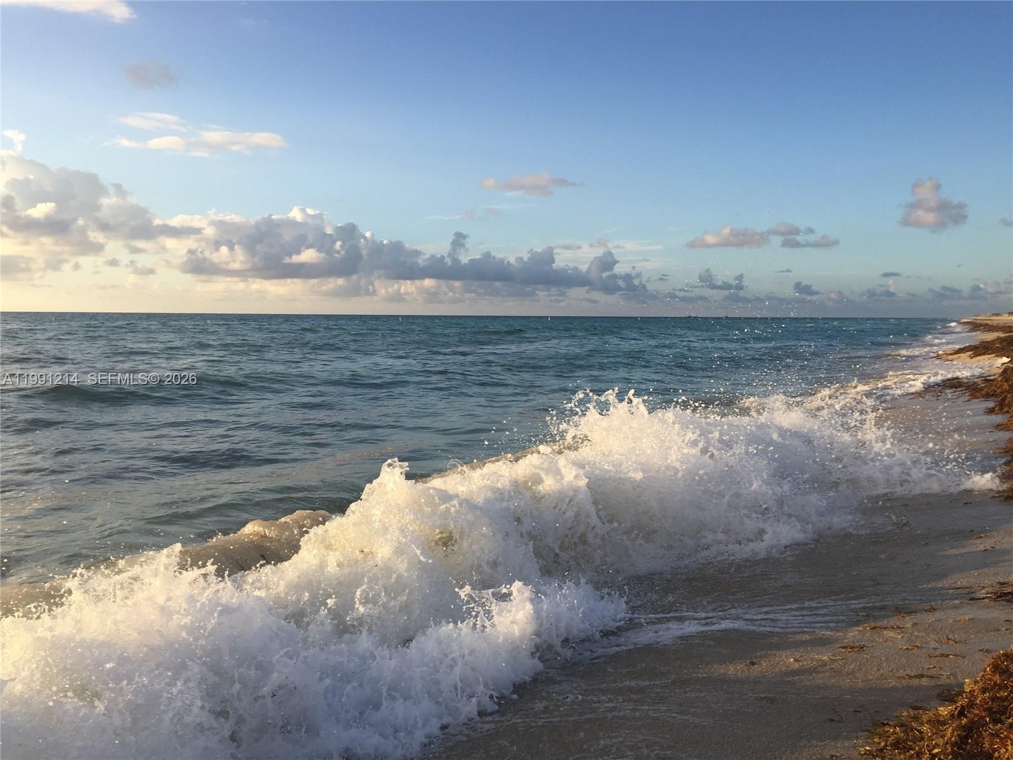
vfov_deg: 48.2
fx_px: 849
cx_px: 506
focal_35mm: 29
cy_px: 380
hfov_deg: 61.7
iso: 32
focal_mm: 4.15
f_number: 2.2
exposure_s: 1/860
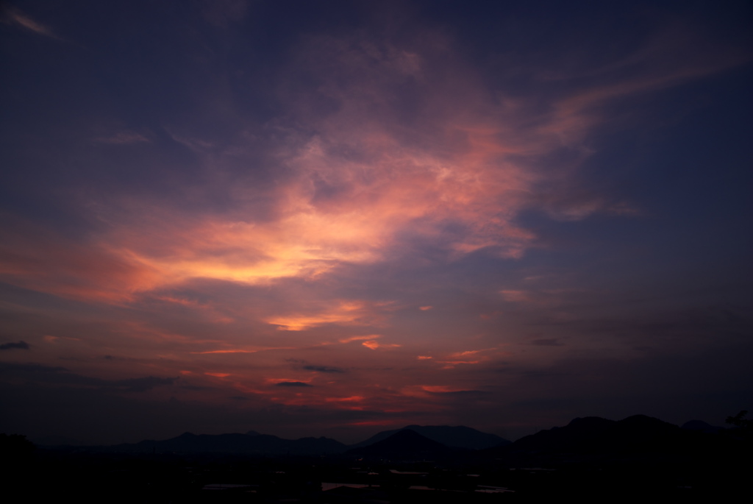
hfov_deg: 70.4
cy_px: 252
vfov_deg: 50.5
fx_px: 534
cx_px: 376
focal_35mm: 26
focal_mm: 17
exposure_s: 1/100
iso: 100
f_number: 5
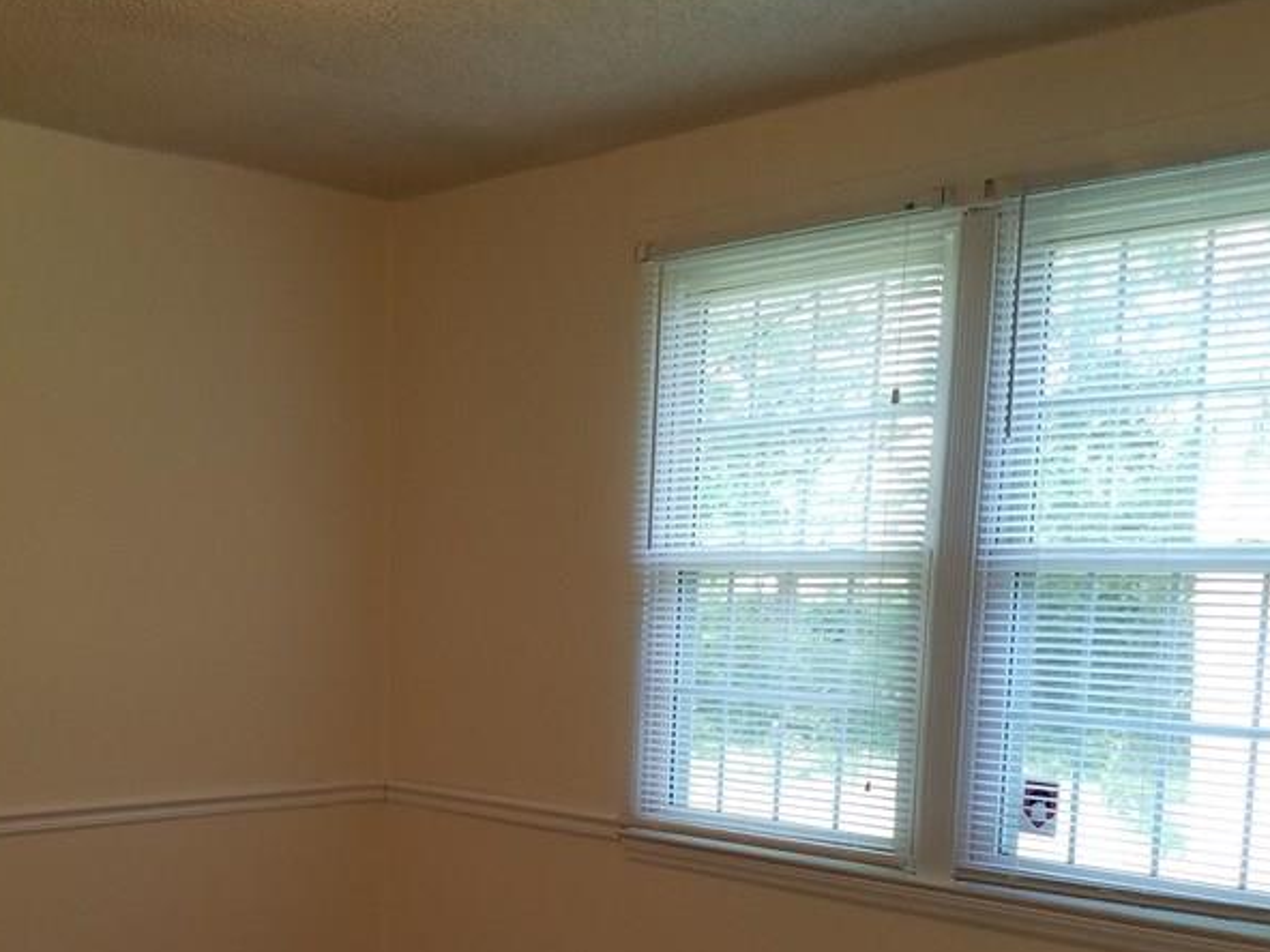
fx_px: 1651
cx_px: 453
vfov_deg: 31.4
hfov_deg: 41.7
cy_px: 761
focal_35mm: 45
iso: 100
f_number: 1.7
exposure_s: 1/60
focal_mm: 4.2
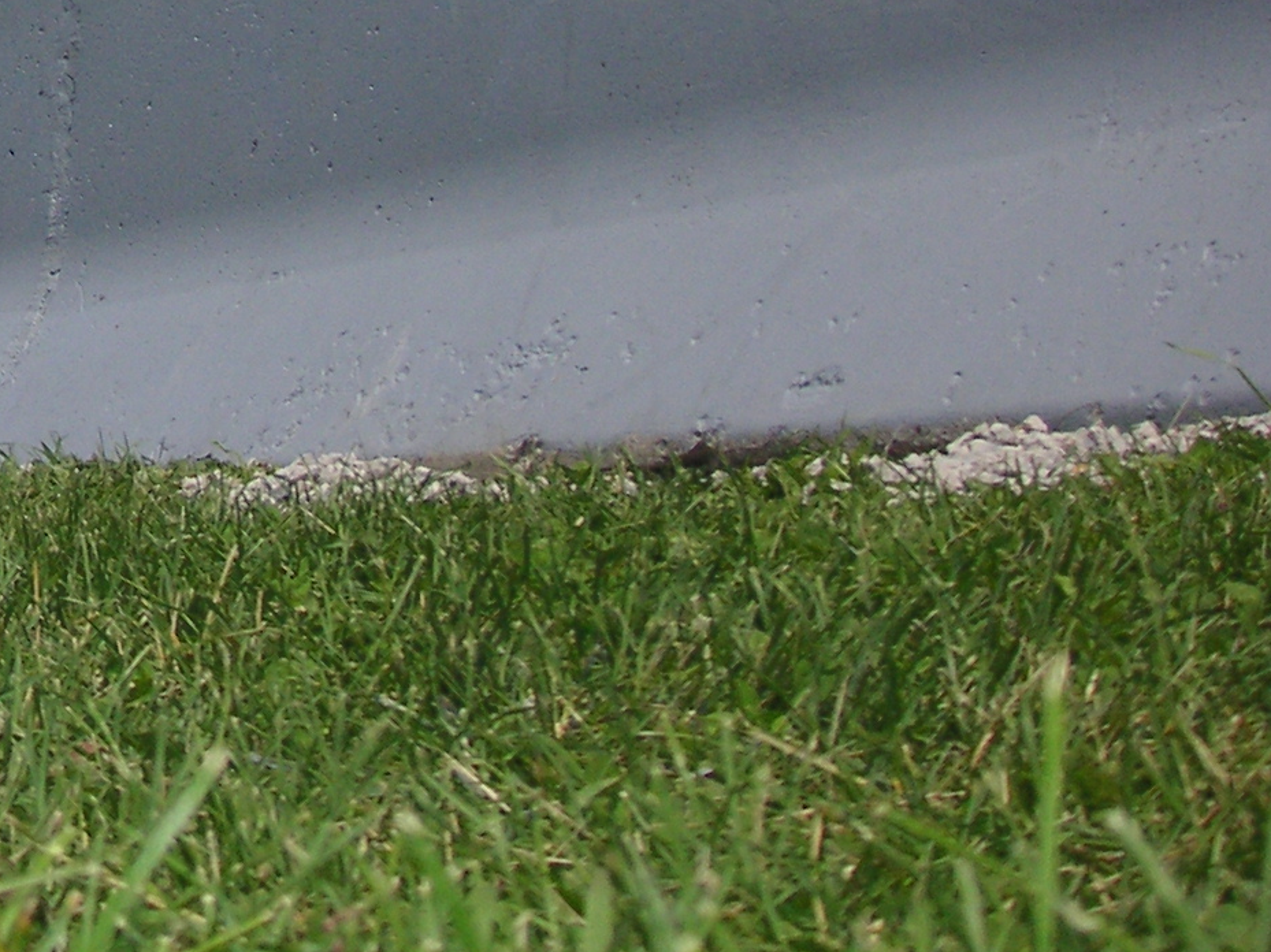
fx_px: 3744
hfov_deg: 17.9
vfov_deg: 13.9
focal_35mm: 102
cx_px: -430
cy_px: -323
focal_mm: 6.1
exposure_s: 1/350
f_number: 6.7
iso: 50
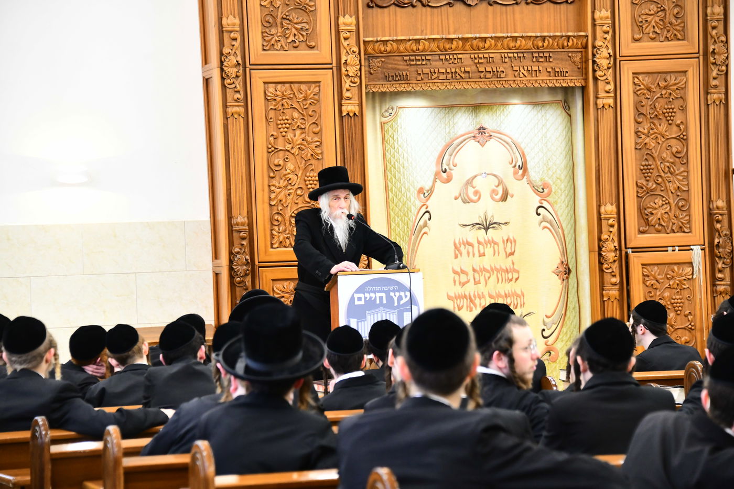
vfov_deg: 10.2
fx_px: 2752
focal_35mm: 135
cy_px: 244
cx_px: 367
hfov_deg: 15.2
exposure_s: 1/125
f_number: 5.6
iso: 3200
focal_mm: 135
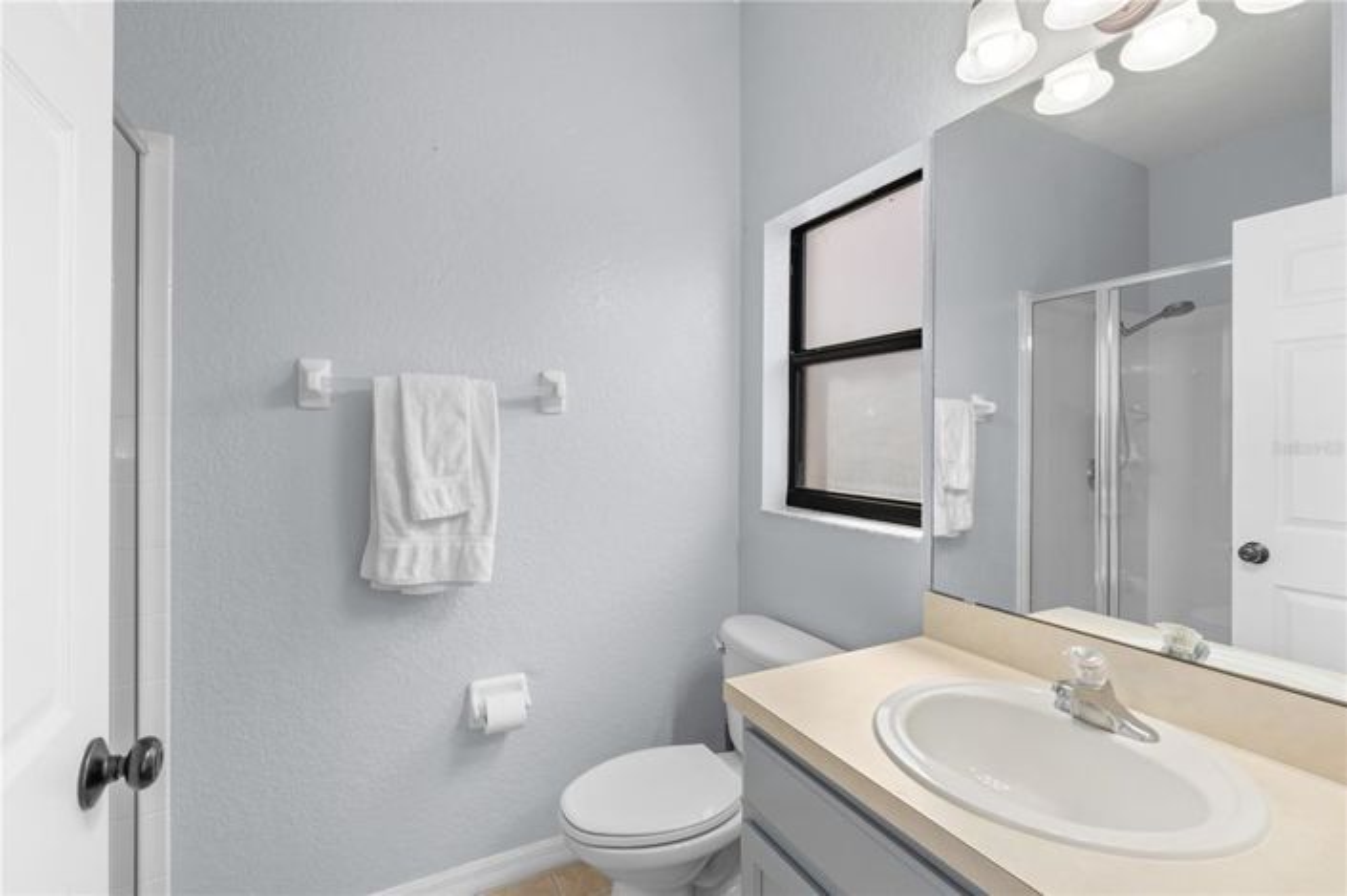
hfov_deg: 96.8
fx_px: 598
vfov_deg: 73.7
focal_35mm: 16
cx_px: 674
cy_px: 448
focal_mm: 16
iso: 100
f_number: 9
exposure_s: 1/4
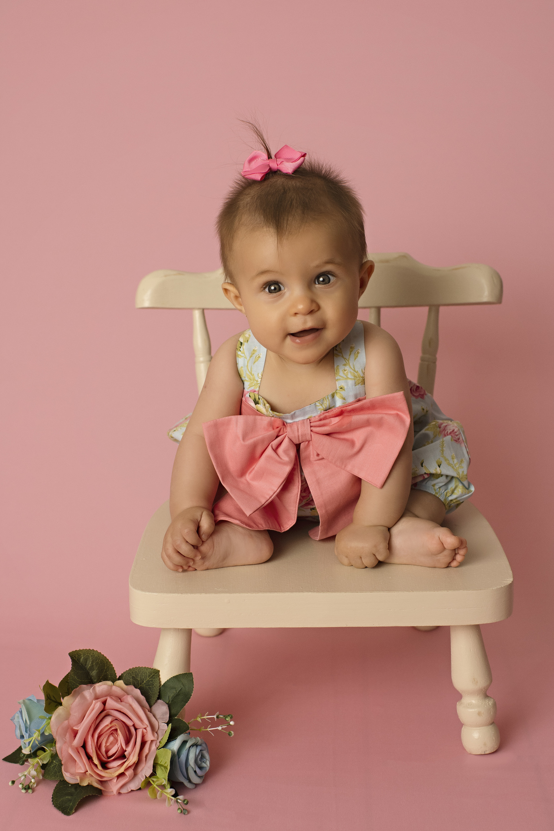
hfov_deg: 25.8
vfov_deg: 37.9
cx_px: 277
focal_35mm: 52
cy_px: 416
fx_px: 1212
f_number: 3.2
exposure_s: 1/200
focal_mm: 35
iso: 400
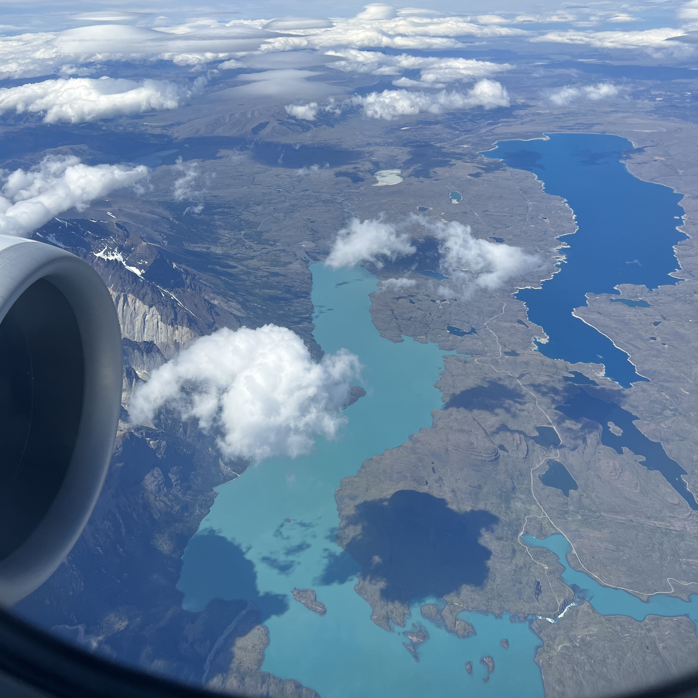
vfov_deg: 52.4
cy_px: 306
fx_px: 707
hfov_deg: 52.5
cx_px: 350
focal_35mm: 31
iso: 50
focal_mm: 5.7
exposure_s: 1/6579
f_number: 1.5
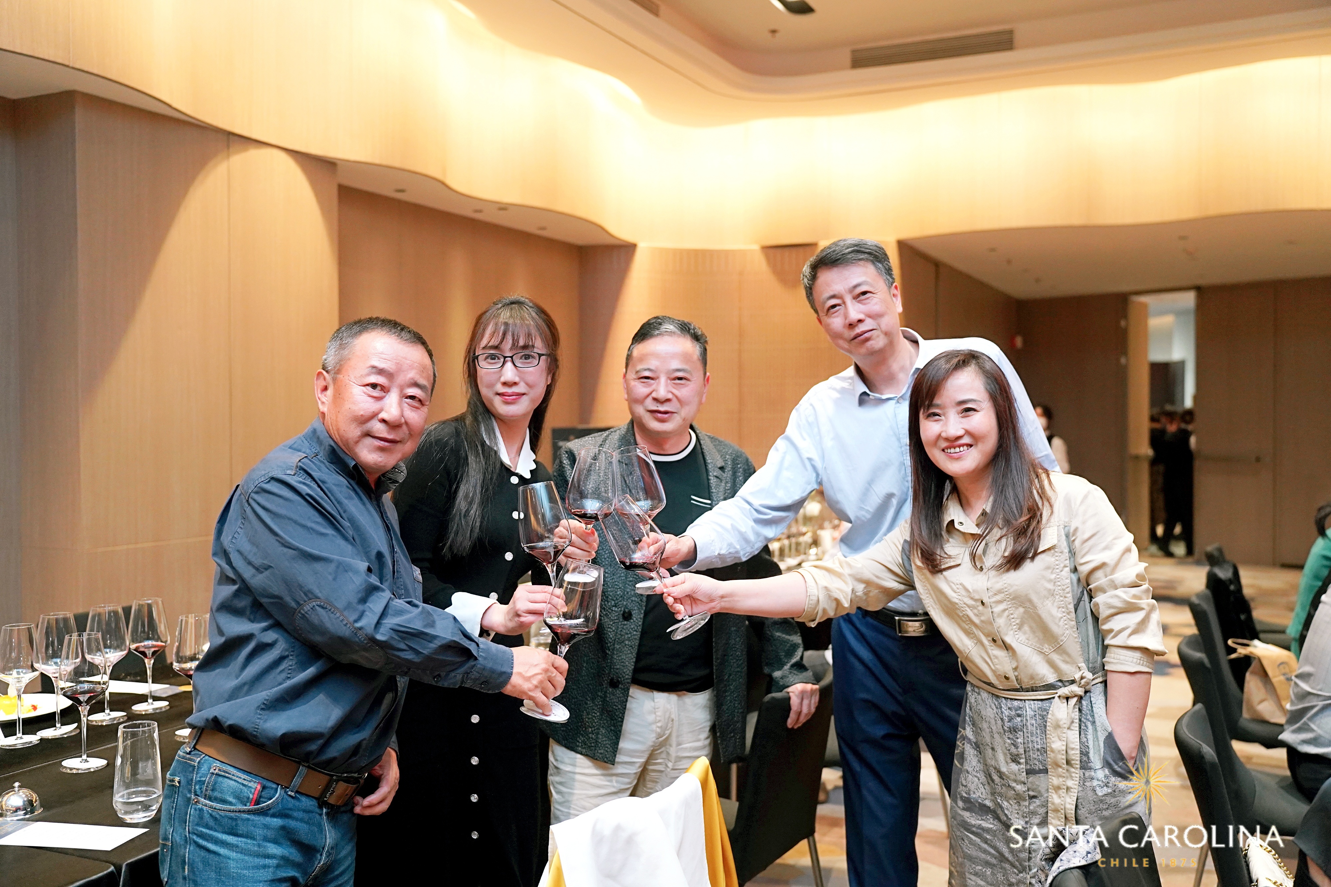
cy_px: 444
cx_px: 666
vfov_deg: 40.0
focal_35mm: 33
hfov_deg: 57.2
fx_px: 1220
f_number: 2.8
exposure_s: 1/200
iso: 2500
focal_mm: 33
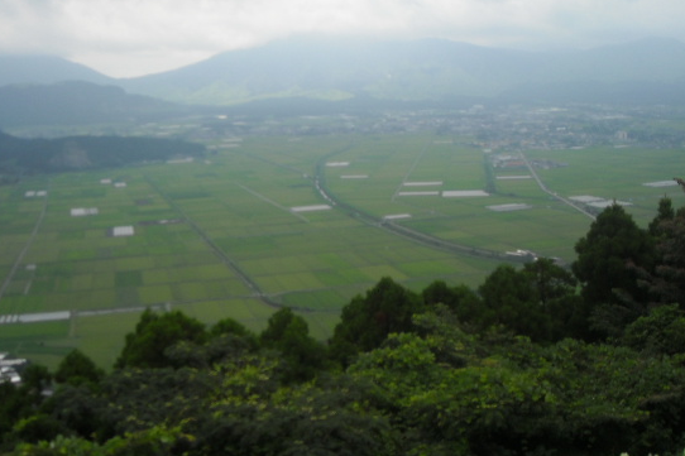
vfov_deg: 31.1
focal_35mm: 43
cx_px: 289
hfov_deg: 45.3
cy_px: 176
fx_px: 818
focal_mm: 5.7
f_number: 5.6
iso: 64
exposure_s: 1/260
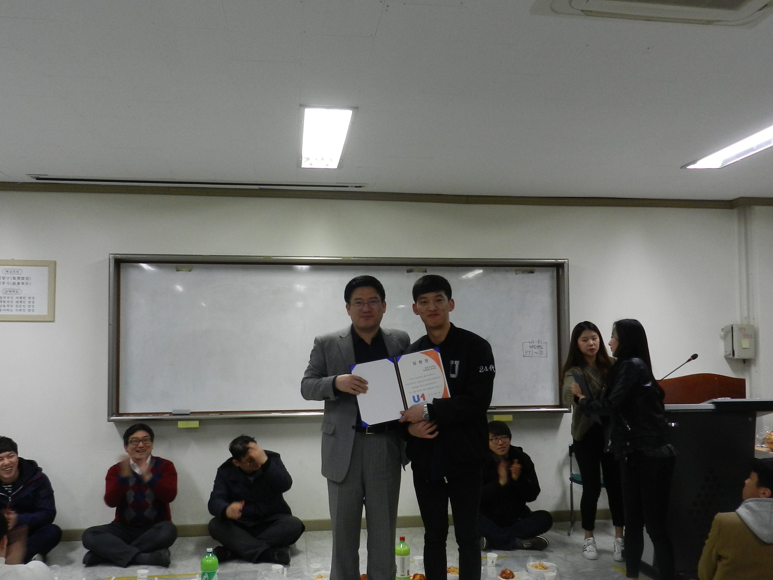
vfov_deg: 44.1
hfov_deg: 56.8
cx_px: 391
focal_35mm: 32
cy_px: 318
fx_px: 715
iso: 250
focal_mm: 4
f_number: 3.4
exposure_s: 1/30
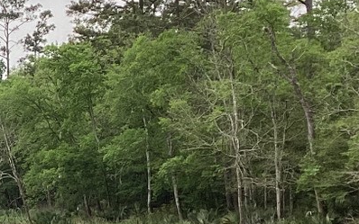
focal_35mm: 132
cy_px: 197
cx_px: -349
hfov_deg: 13.6
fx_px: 1292
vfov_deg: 9.9
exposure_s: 1/160
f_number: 2.4
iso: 25
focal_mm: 3.3
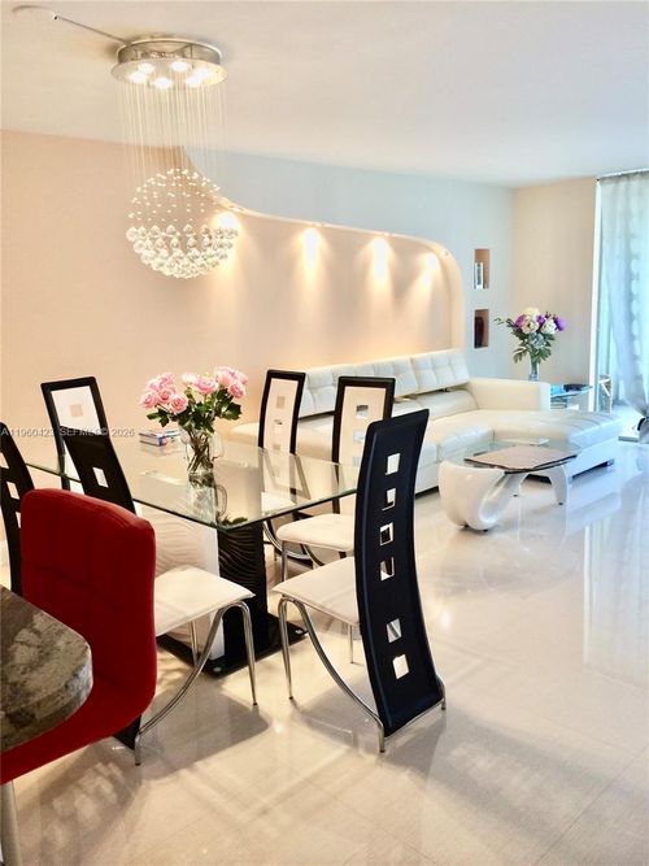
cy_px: 433
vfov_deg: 60.0
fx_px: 750
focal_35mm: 30
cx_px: 324
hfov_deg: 46.8
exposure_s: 1/30
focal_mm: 4.12
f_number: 2.2
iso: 50
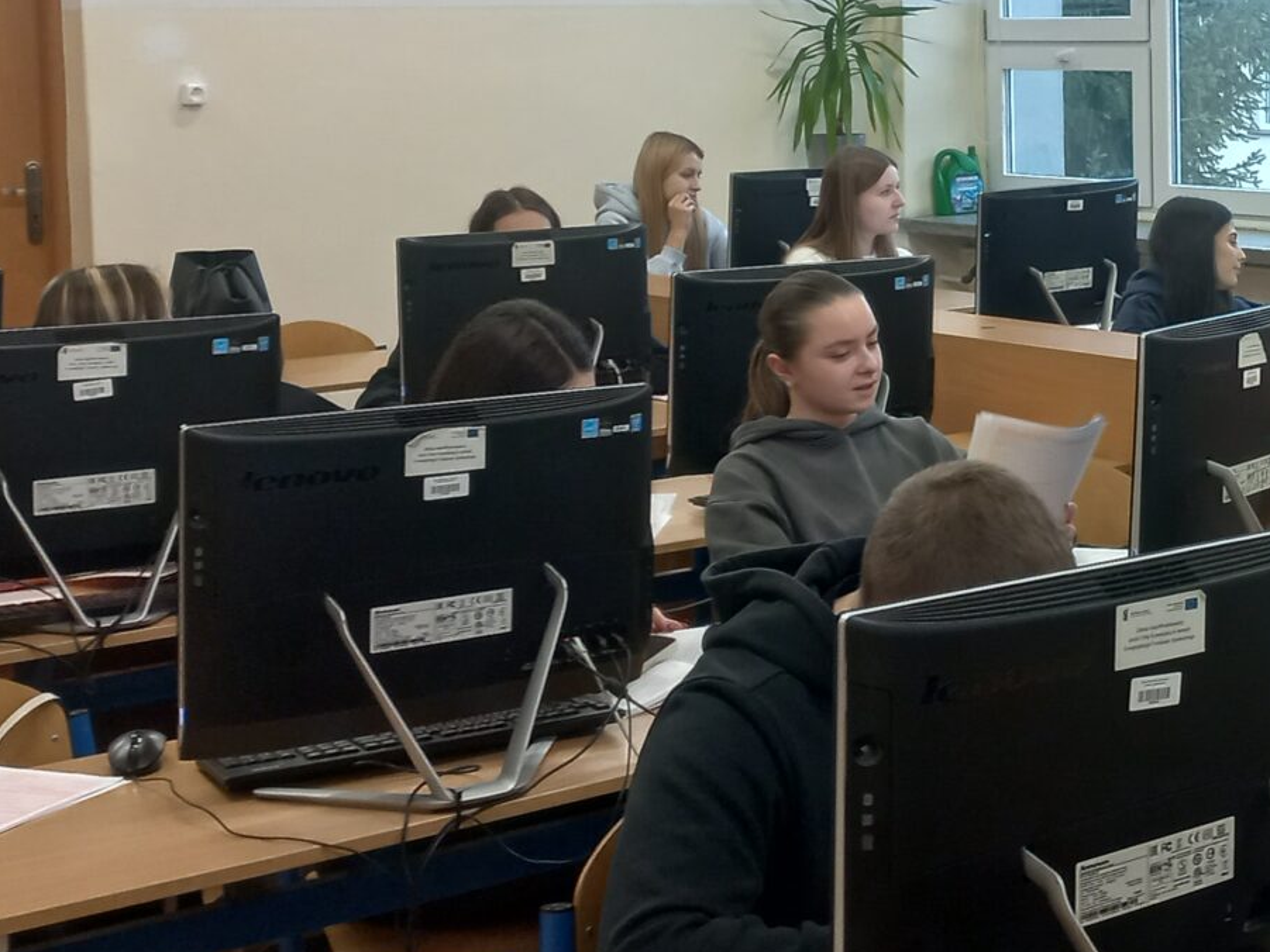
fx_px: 2605
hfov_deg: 25.8
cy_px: 224
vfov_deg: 20.5
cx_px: 1305
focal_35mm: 71
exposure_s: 1/50
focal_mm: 4.6
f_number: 1.8
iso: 125
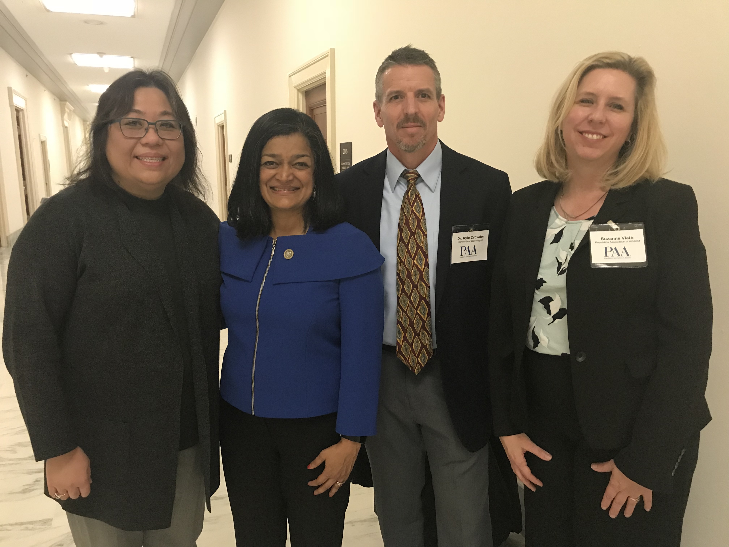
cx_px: 364
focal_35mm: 28
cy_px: 274
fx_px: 590
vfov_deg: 49.7
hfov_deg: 63.4
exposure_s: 1/9
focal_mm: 3.99
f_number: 1.8
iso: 100
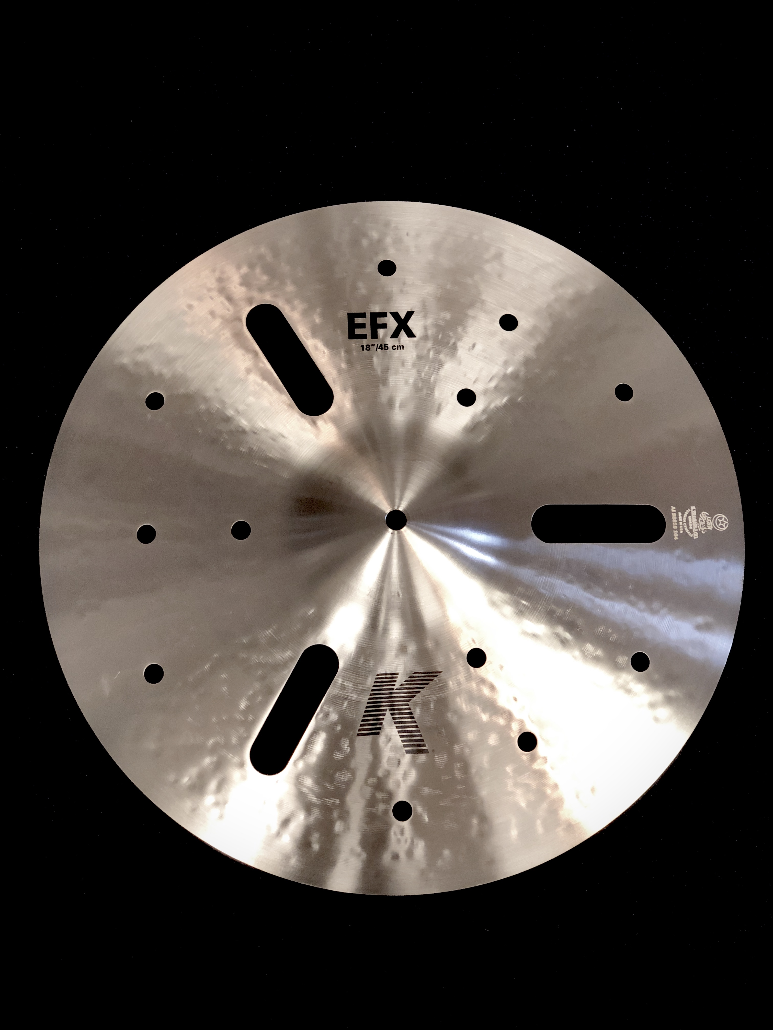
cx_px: 386
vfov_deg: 36.8
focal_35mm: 52
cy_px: 515
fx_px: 1548
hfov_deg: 28.0
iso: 100
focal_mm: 6
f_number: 2.4
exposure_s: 1/30
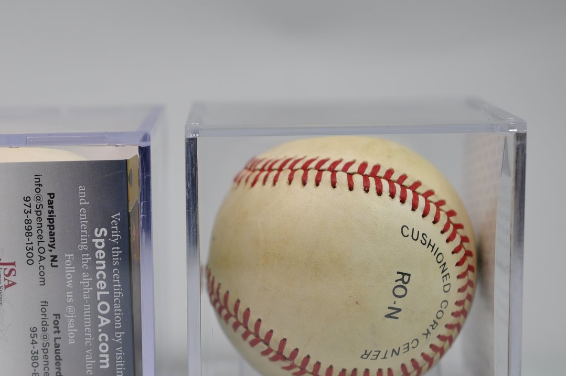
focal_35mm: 95
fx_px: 1492
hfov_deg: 21.3
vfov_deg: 14.3
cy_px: 278
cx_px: 158
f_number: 4
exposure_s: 1/60
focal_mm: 40
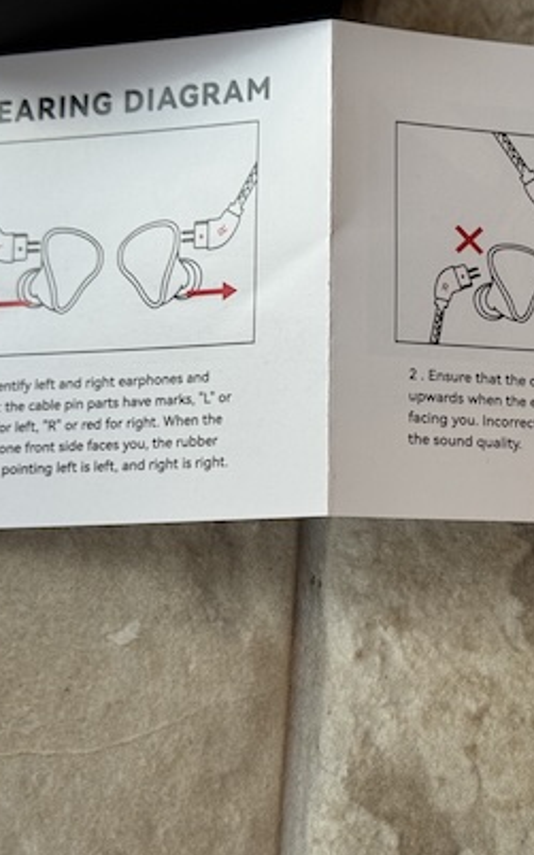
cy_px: 449
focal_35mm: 76
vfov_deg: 27.1
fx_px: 1771
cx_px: 538
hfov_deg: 16.8
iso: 80
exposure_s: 1/100
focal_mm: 6.76
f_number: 1.78
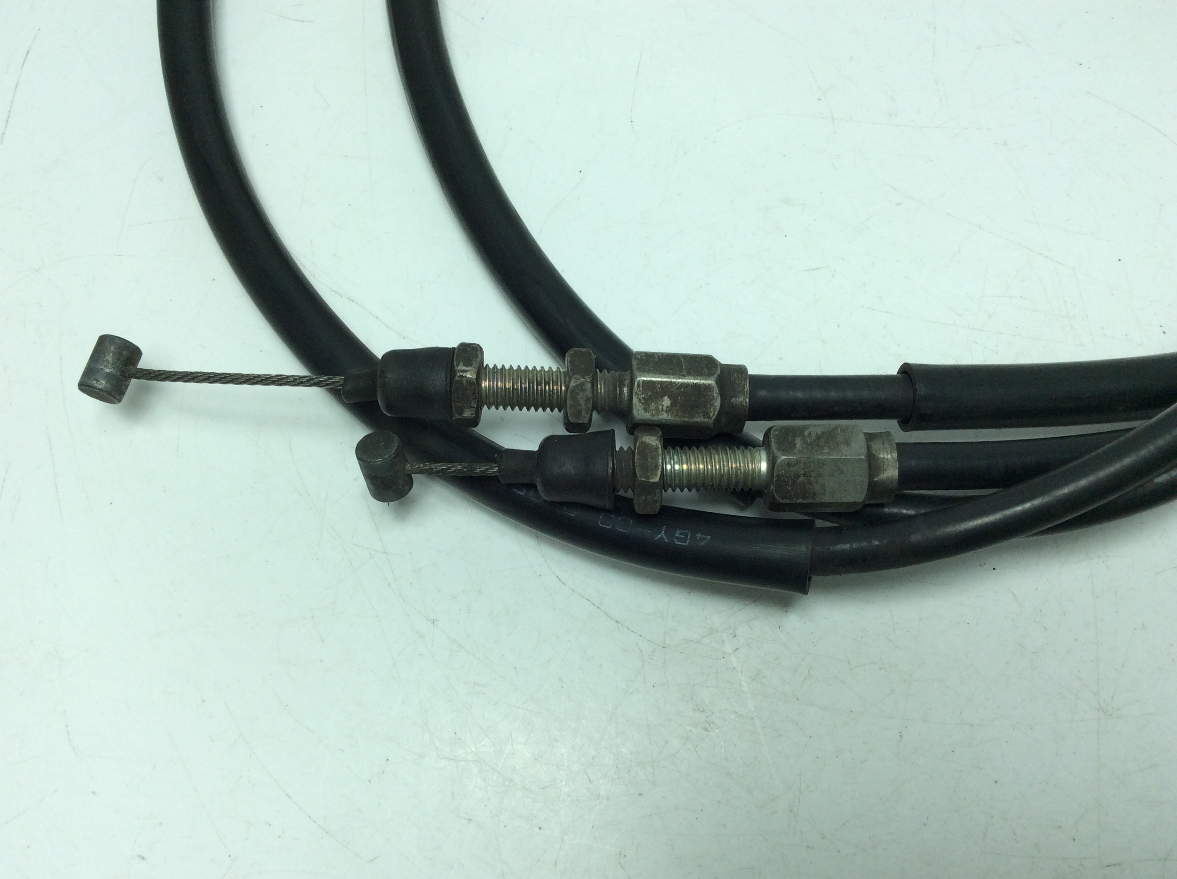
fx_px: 1086
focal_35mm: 32
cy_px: 440
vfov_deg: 44.1
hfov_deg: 56.9
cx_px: 588
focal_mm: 3.3
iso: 32
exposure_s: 1/433
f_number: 2.4
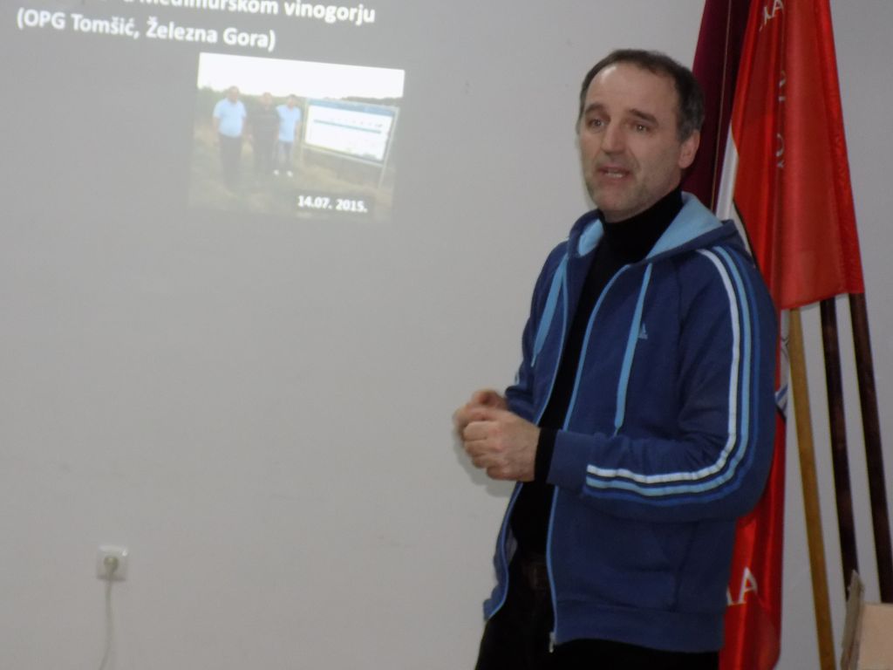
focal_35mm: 86
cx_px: 446
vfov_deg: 17.2
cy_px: 335
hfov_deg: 22.8
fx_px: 2219
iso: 320
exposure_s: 1/30
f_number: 4.4
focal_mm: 15.3
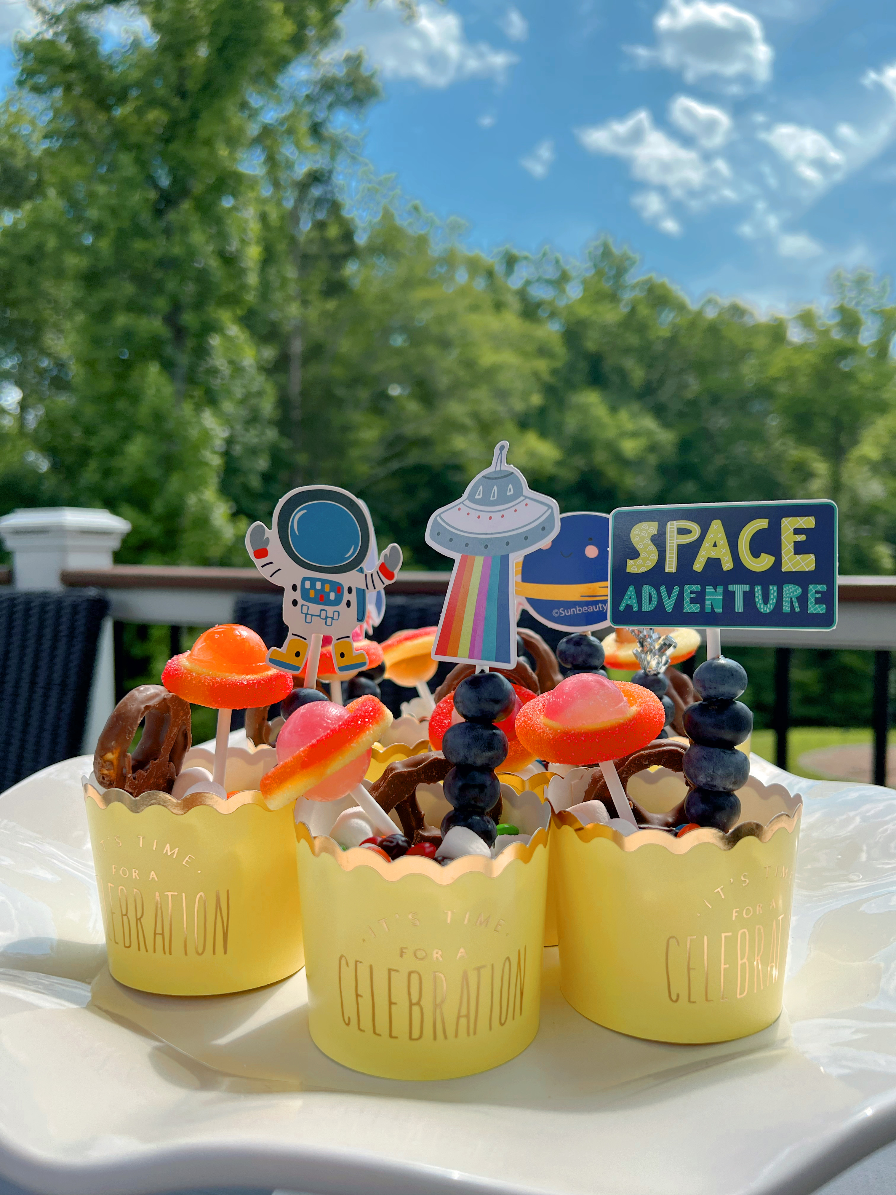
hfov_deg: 53.1
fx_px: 897
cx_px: 448
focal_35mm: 26
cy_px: 598
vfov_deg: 67.3
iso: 50
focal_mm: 5.7
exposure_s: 1/2208
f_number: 1.5
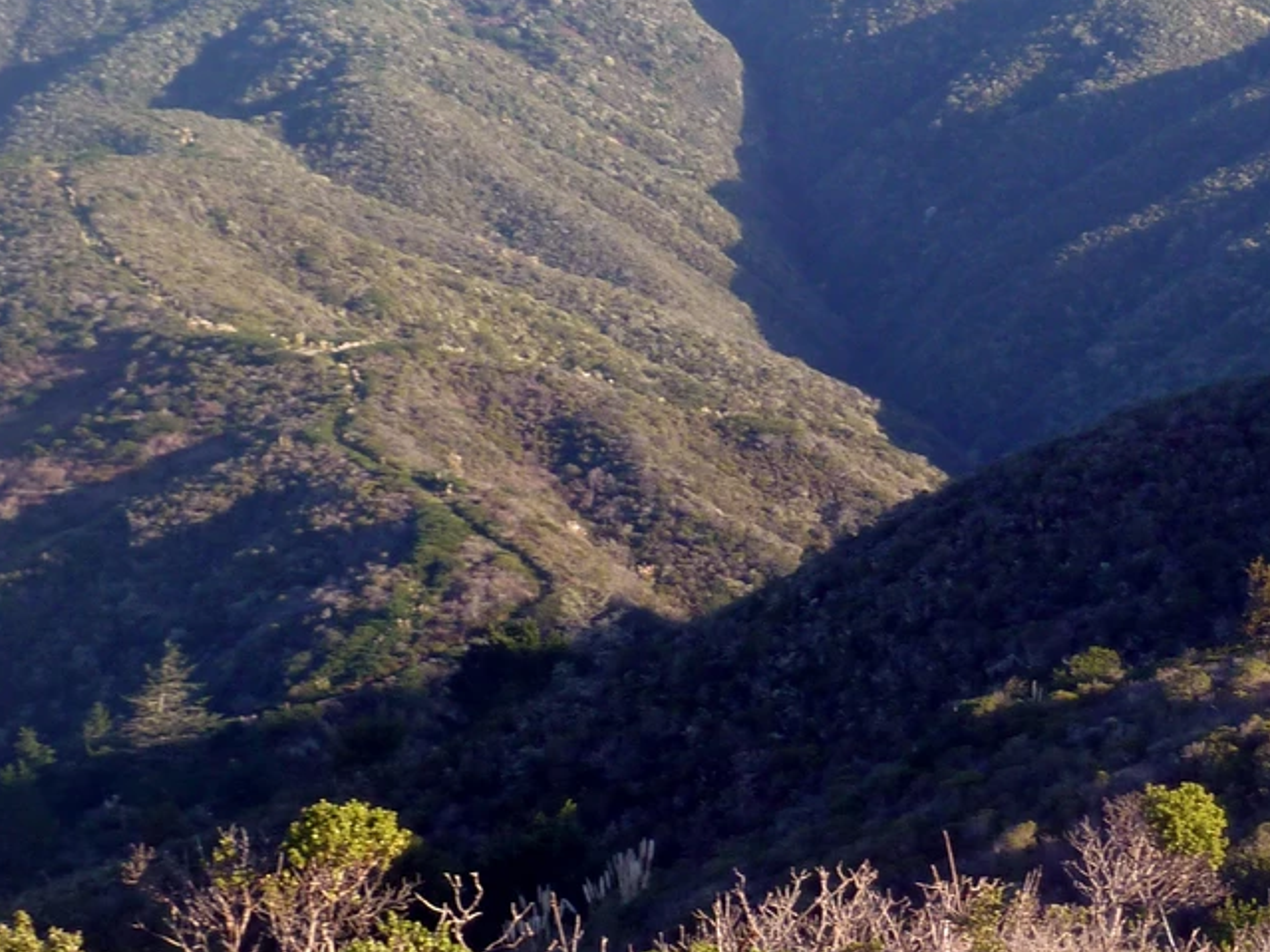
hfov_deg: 14.6
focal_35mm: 133
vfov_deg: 11.1
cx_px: 1228
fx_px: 4879
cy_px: 453
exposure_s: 1/125
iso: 80
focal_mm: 9.7
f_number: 3.9
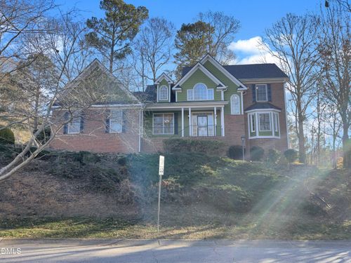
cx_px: 176
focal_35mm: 29
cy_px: 132
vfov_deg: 48.2
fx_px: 294
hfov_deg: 61.7
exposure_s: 1/412
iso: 16
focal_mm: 3
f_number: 1.8
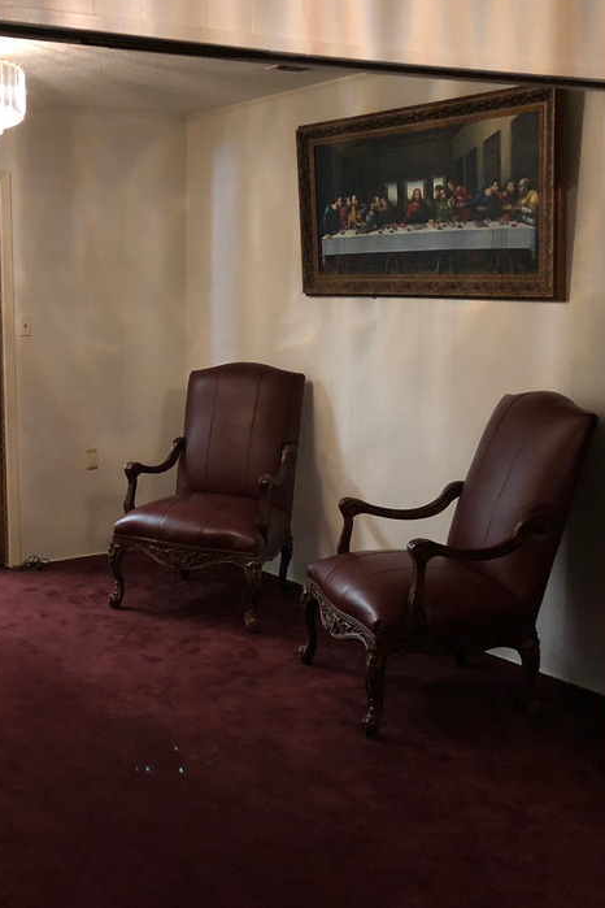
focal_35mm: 42
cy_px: 420
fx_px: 1059
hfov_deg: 30.3
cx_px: 44
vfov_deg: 46.4
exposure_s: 1/13
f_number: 1.8
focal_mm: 4
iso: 100
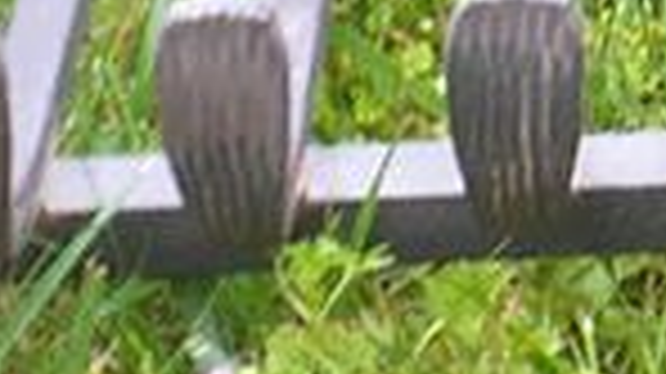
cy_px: -1023
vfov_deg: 5.6
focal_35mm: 192
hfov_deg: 10.8
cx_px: 972
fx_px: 3388
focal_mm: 3.6
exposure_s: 1/129
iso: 40
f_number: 1.9
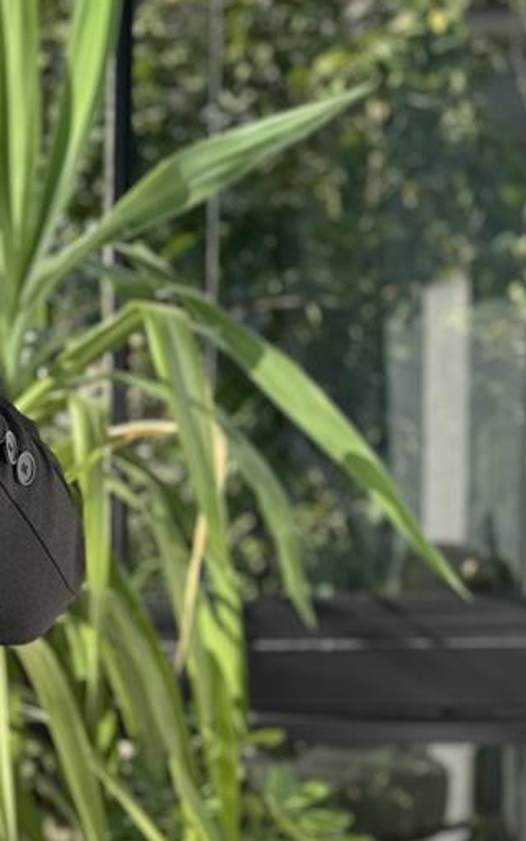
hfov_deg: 9.6
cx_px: -257
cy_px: 644
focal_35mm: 133
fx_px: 3049
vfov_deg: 15.6
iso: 64
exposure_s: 1/436
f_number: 1.78
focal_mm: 6.76
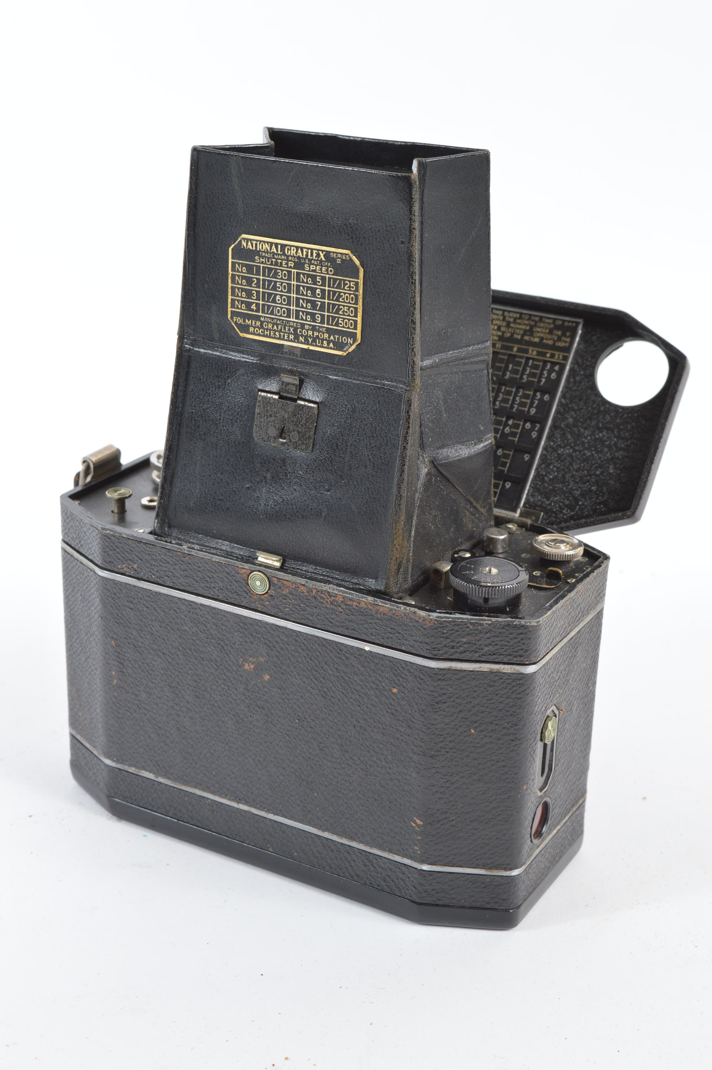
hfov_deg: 23.7
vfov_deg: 35.1
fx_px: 1694
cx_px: 356
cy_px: 535
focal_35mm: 57
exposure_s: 1/100
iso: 100
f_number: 11
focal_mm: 38
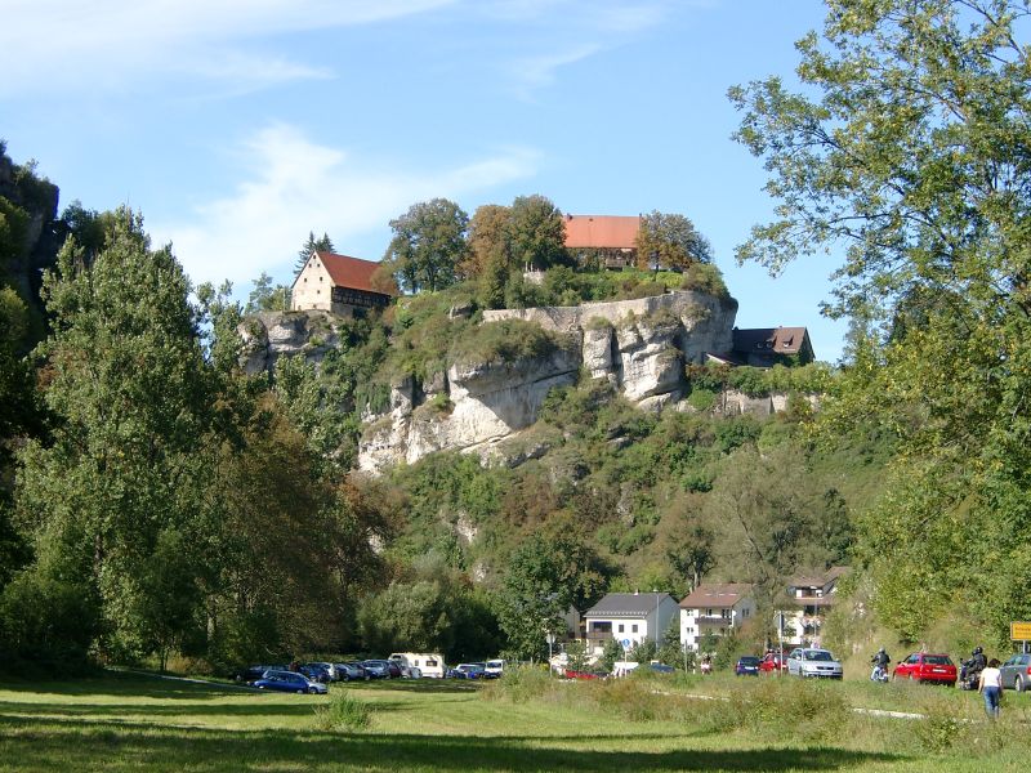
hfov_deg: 19.6
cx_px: 516
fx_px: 2978
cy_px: 386
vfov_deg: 14.8
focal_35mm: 100
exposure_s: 1/325
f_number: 4
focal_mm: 20.74
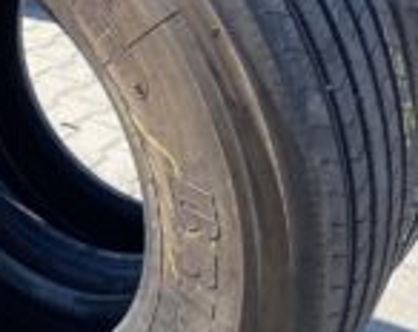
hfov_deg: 24.3
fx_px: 925
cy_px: 156
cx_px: 3
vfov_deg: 20.3
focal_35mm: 75
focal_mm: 4.25
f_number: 1.8
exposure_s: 1/884
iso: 32
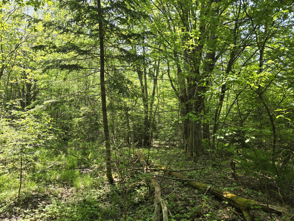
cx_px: 147
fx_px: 195
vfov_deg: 58.9
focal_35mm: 23
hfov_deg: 73.9
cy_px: 110
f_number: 1.8
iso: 25
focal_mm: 5.4
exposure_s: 1/221
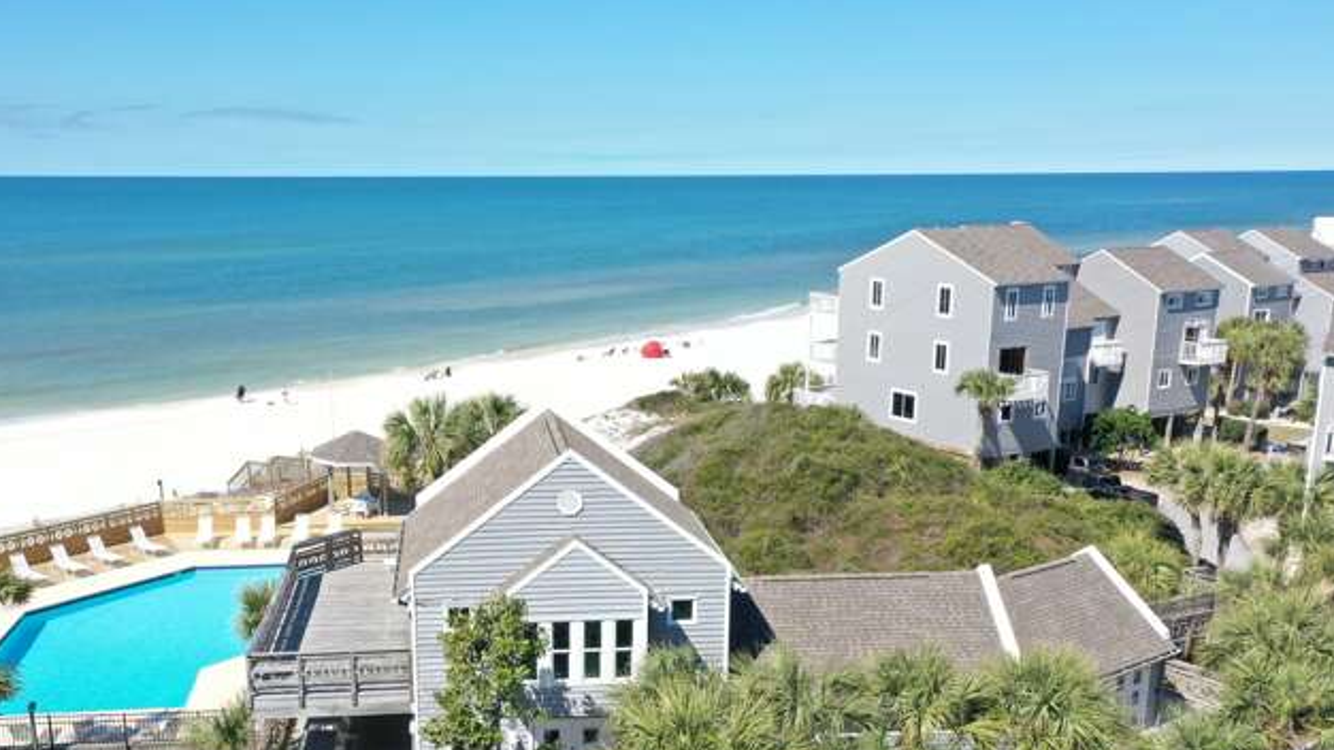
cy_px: 503
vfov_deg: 32.5
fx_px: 1273
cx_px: 571
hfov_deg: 55.1
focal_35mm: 36
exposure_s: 1/400
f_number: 5.6
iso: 100
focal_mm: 10.26
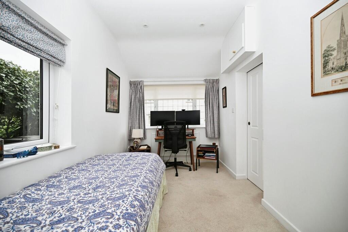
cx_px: 174
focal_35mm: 14
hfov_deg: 104.2
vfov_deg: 81.2
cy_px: 116
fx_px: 135
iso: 100
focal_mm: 14
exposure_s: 1/80
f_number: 4.5
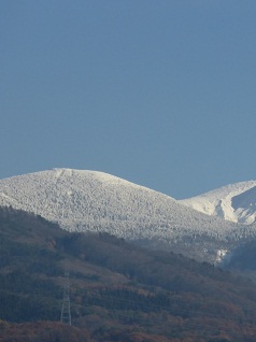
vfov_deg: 4.9
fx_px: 3969
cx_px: 231
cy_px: 185
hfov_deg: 3.7
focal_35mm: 402
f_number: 5.9
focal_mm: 45
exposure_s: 1/640
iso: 100
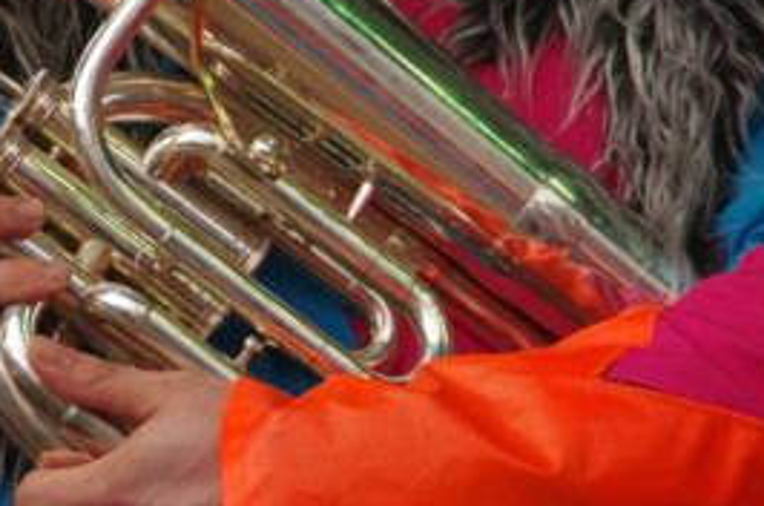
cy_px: 157
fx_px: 11920
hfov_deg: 3.7
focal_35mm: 563
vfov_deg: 2.4
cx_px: 95
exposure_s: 1/250
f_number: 6.3
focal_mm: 200
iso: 1600
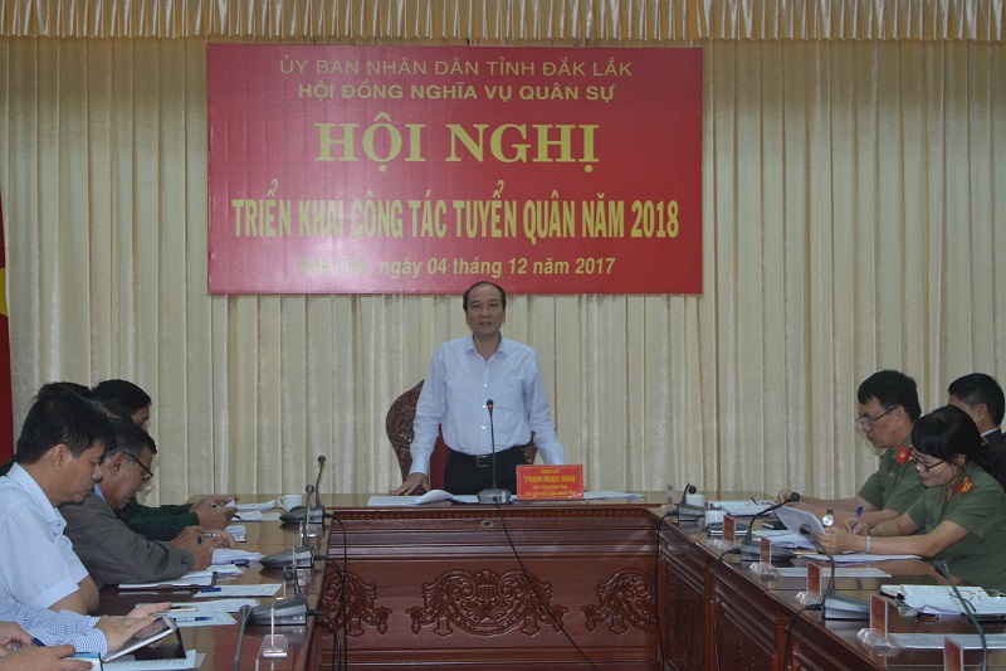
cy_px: 336
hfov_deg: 24.6
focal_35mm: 82
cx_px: 503
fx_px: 2305
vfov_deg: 16.5
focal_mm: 55
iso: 1600
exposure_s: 1/125
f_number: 5.6
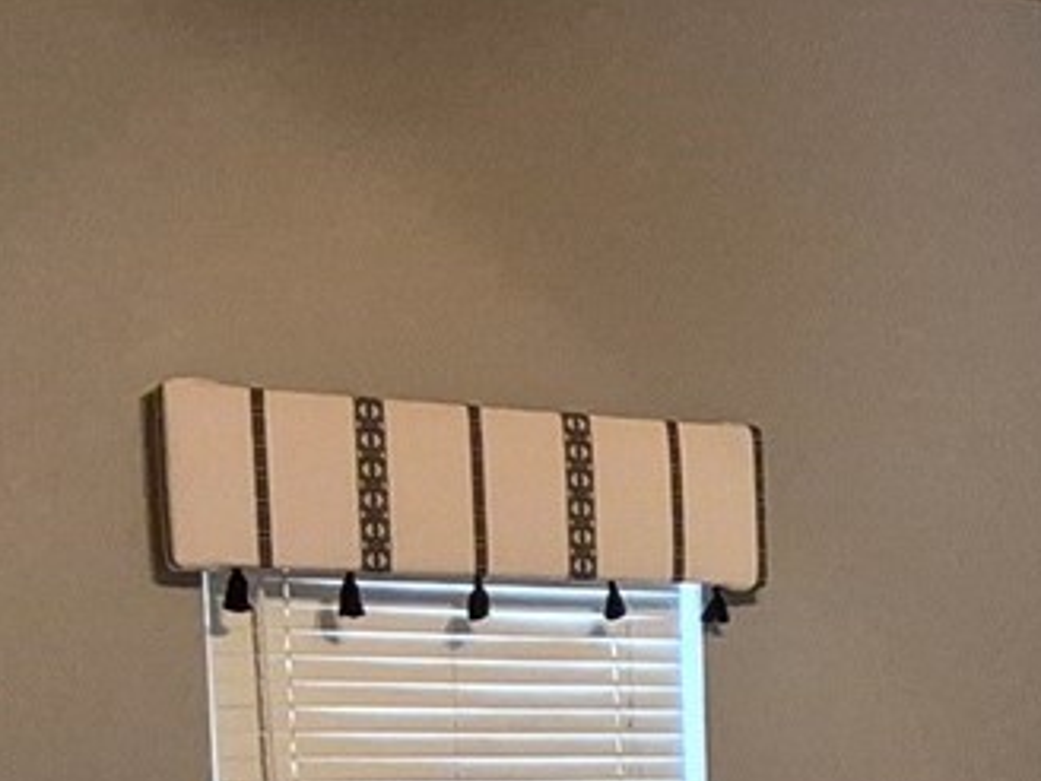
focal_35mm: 76
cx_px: 1133
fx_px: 2286
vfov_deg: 18.0
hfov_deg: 24.1
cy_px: 1032
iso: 1000
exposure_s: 1/60
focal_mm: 1.74
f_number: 2.2
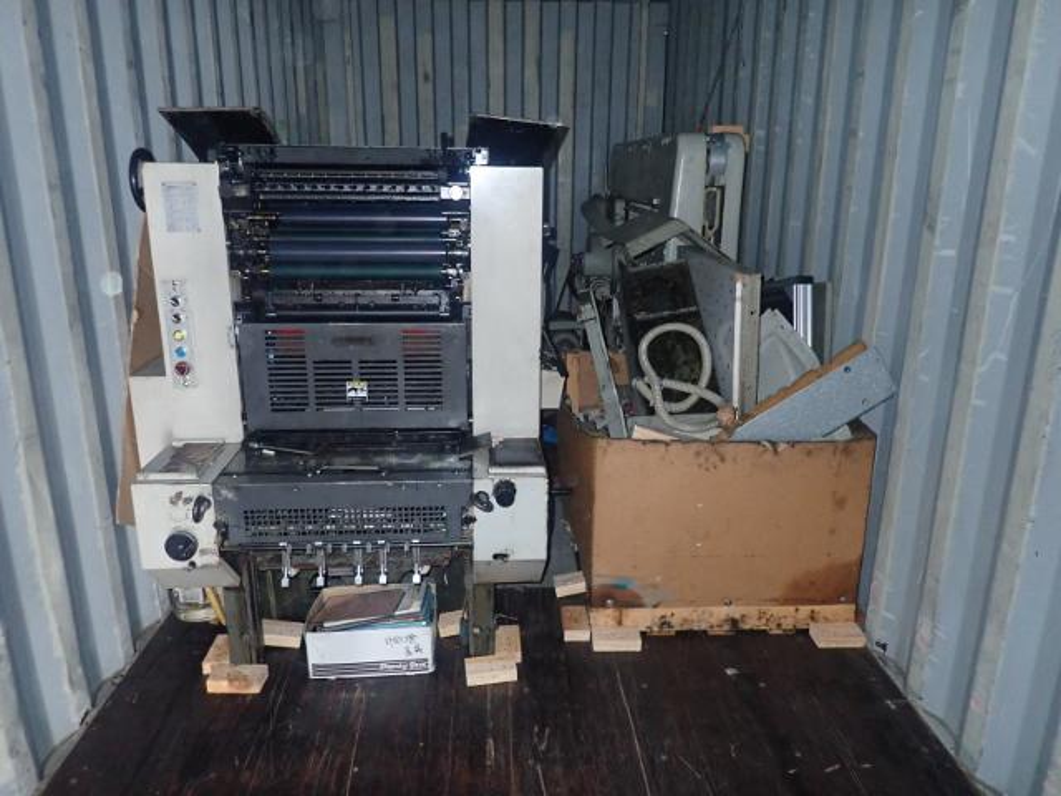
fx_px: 766
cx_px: 530
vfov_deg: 54.9
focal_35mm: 25
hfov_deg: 69.4
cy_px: 398
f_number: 2
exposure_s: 1/30
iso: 640
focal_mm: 4.5
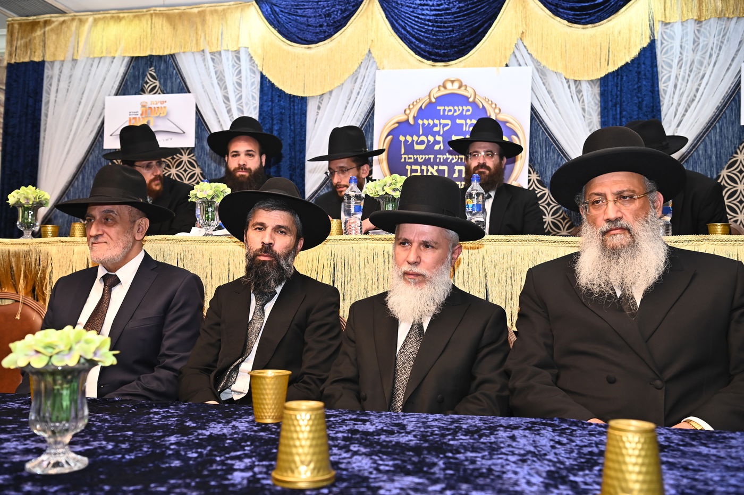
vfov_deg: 35.0
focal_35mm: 38
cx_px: 372
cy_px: 248
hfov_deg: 50.7
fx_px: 785
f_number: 5
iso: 1000
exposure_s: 1/200
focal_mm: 38
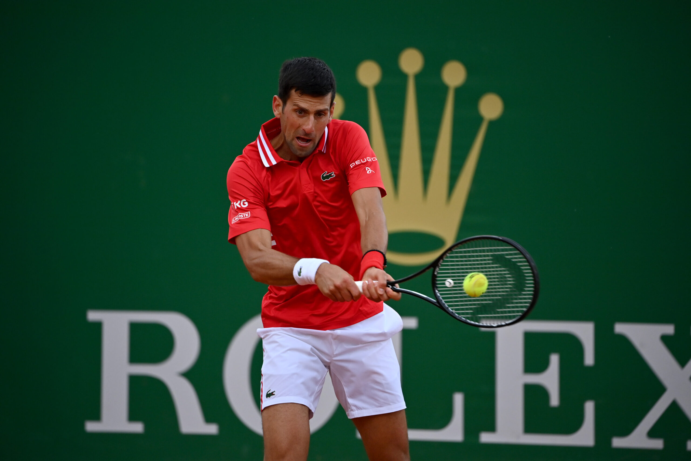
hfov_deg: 5.2
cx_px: 346
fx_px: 7678
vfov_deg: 3.4
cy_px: 230
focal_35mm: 400
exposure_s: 1/2000
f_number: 4
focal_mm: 400
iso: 1000
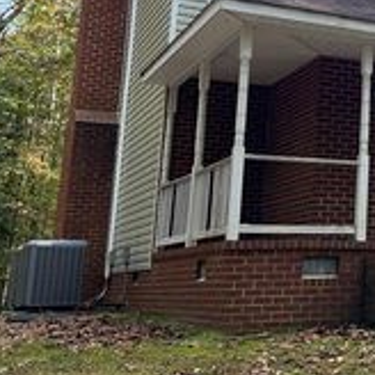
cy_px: 74
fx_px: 858
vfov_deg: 24.3
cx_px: 556
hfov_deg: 21.0
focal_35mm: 70
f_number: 1.5
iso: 40
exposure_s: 1/285
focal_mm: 5.7
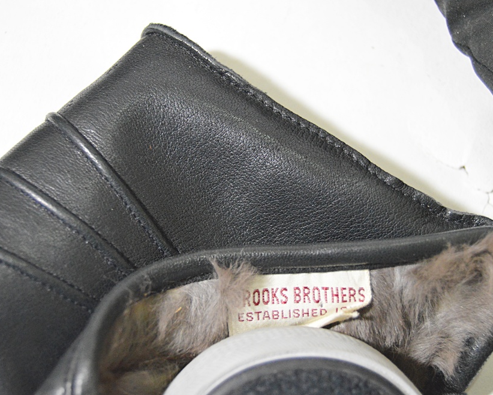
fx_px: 949
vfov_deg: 23.5
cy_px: 198
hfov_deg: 29.1
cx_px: 254
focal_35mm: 65
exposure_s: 1/60
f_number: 4.8
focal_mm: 38
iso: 3200
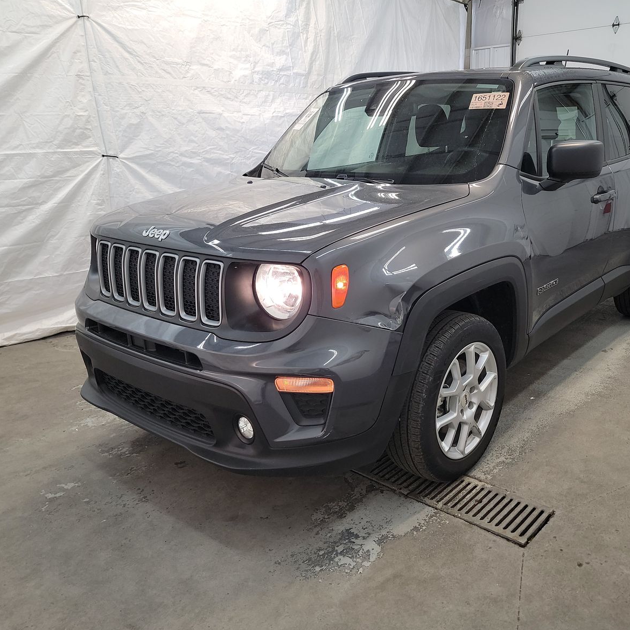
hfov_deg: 55.0
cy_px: 312
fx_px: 597
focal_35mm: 29
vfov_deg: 55.6
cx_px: 395
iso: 150
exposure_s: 1/59
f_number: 1.8
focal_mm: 6.7
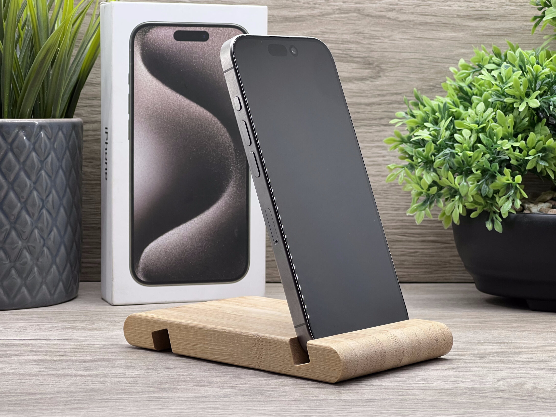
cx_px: 292
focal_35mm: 87
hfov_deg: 22.5
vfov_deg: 17.0
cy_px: 208
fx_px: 1397
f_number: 2.8
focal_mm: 9
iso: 100
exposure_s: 1/100
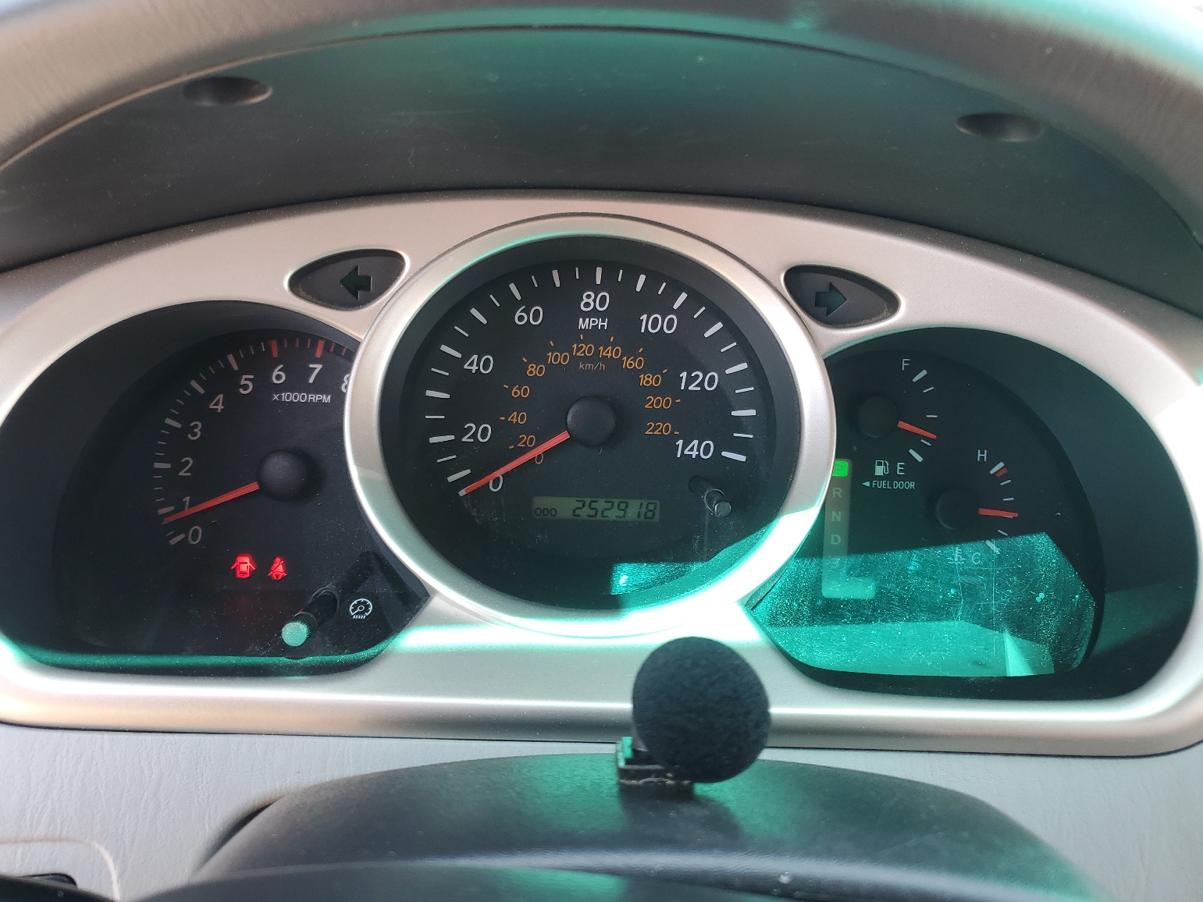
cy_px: 449
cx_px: 584
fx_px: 938
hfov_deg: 65.3
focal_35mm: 27
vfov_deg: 51.4
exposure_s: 1/125
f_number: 1.5
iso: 50
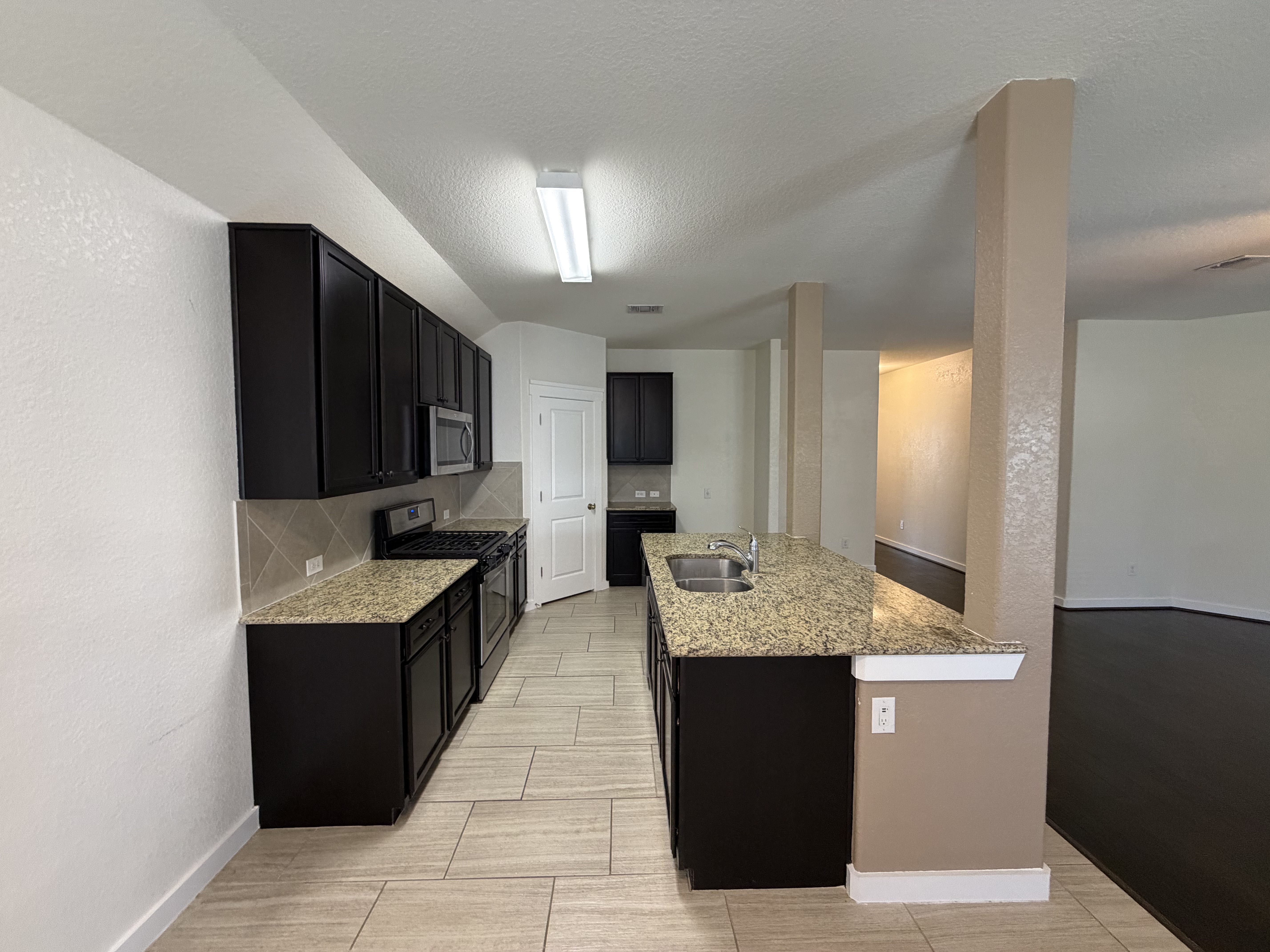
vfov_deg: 85.7
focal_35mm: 14
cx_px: 635
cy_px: 476
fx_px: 514
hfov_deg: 102.1
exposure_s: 1/60
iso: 320
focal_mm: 2.22
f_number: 2.2
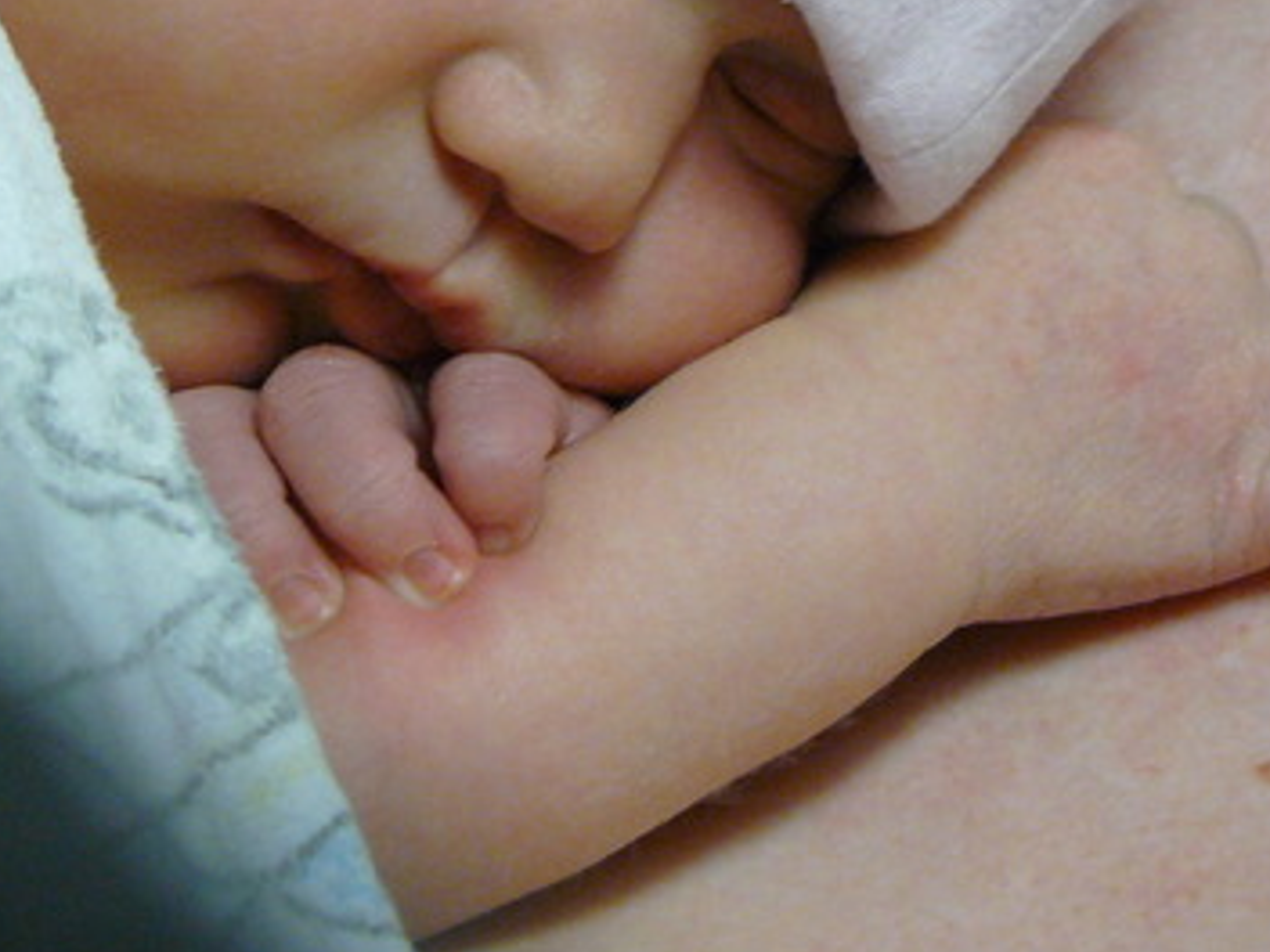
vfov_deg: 6.4
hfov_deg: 8.6
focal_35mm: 231
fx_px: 8475
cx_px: 520
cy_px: 162
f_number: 3.2
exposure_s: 1/15
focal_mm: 17.7
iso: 200
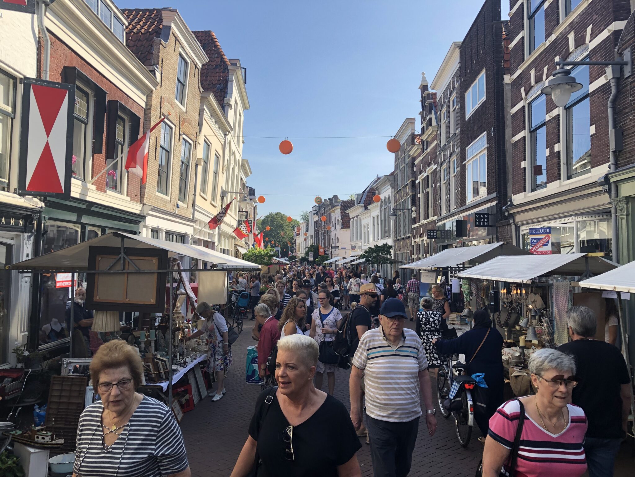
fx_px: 514
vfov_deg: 49.7
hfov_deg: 63.4
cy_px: 238
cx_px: 318
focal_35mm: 28
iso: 20
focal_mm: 3.99
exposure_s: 1/762
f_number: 1.8
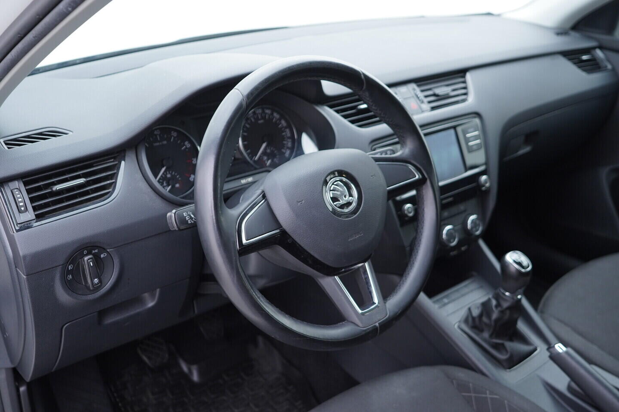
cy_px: 206
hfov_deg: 53.1
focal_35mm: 36
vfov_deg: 36.9
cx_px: 310
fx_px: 619
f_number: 2.8
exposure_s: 1/40
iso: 250
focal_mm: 24
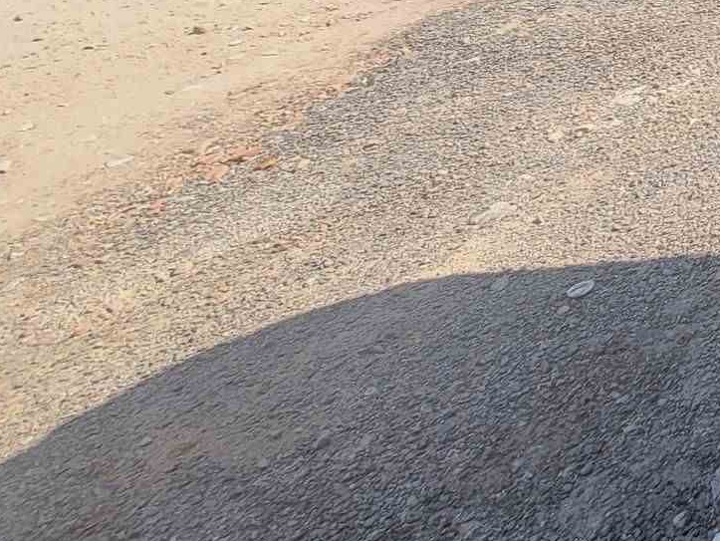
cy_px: -133
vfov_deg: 27.2
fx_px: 957
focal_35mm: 46
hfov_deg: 23.6
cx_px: 1250
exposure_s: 1/500
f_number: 2.2
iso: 50
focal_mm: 2.2
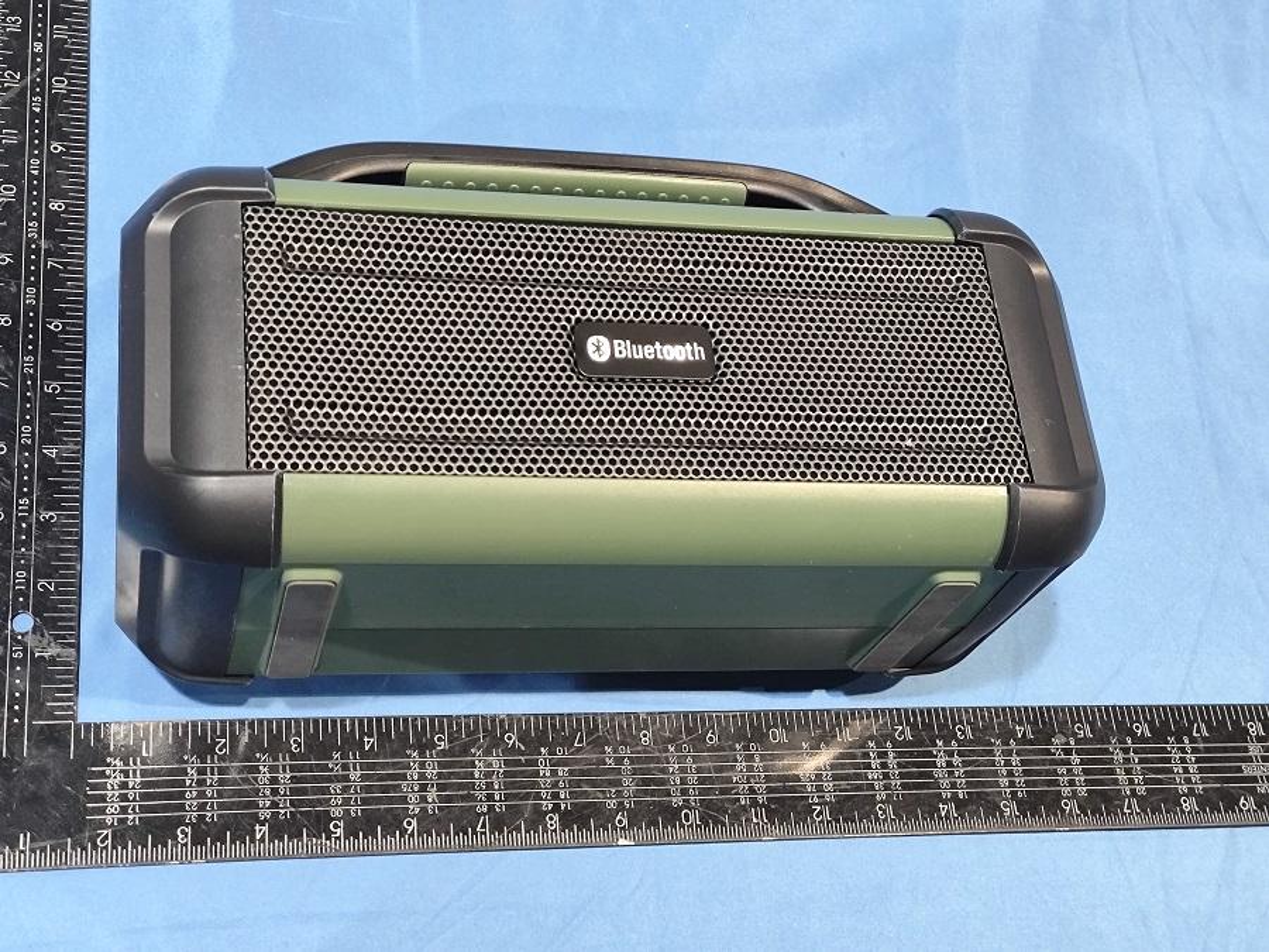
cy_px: 476
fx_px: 916
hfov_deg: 69.4
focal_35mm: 25
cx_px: 634
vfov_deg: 54.9
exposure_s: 1/33.3
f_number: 1.79
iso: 868
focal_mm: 4.71
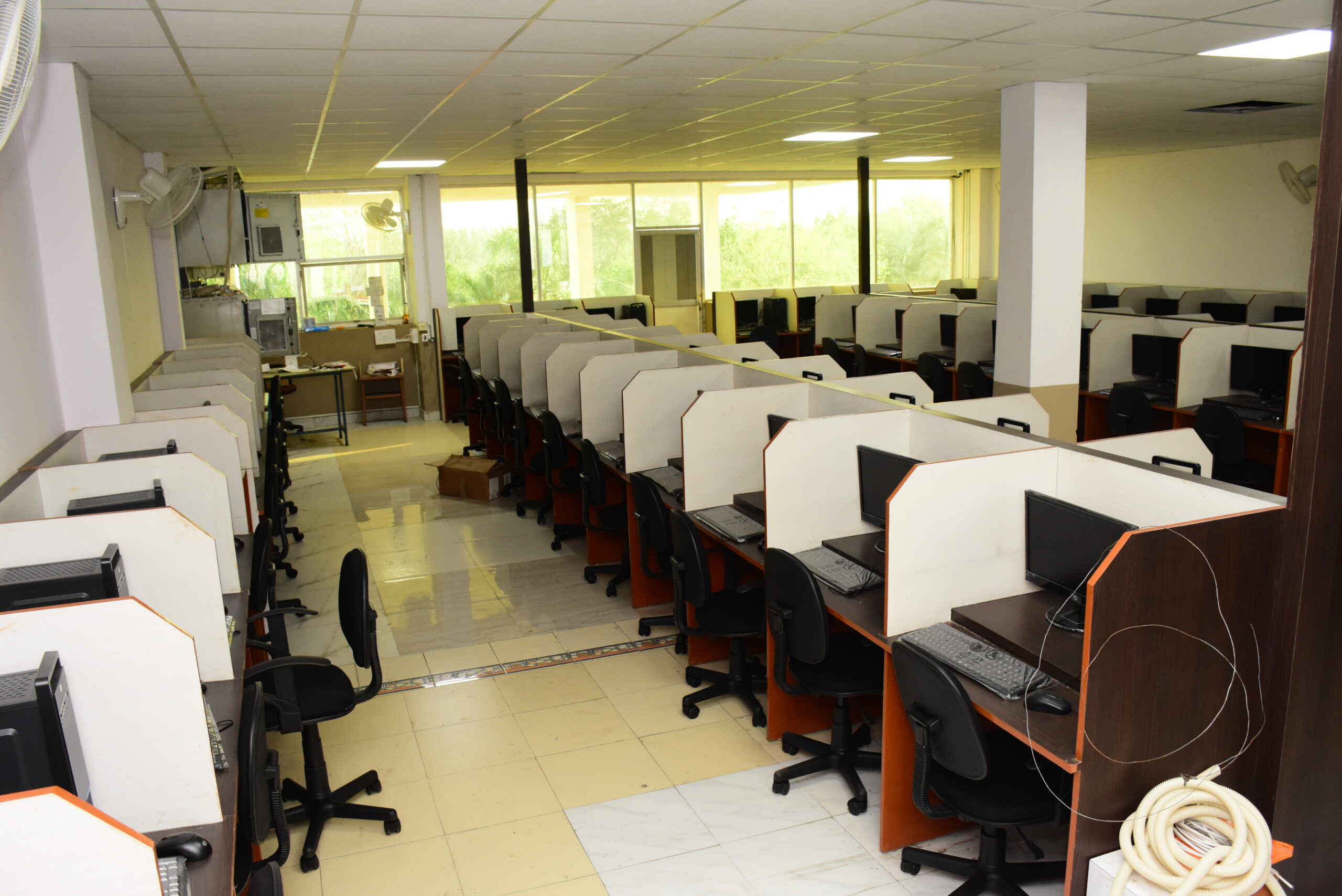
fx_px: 1007
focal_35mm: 27
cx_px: 671
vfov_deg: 48.0
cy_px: 448
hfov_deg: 67.4
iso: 1600
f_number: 6.3
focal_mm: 18
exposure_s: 1/100
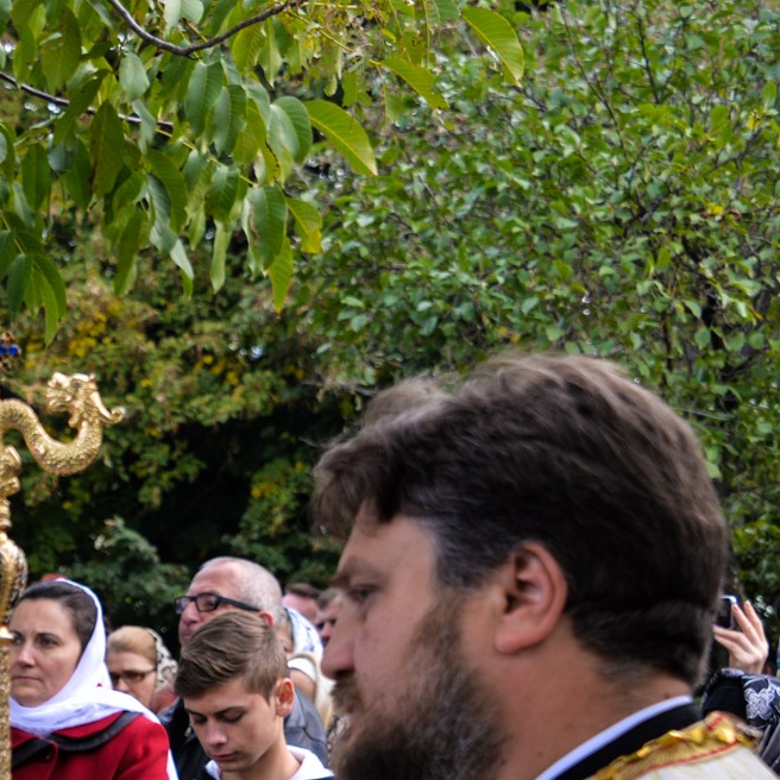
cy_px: 679
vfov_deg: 14.5
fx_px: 3034
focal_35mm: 119
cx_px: -196
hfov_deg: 14.1
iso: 200
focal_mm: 48
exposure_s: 1/125
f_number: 5.6
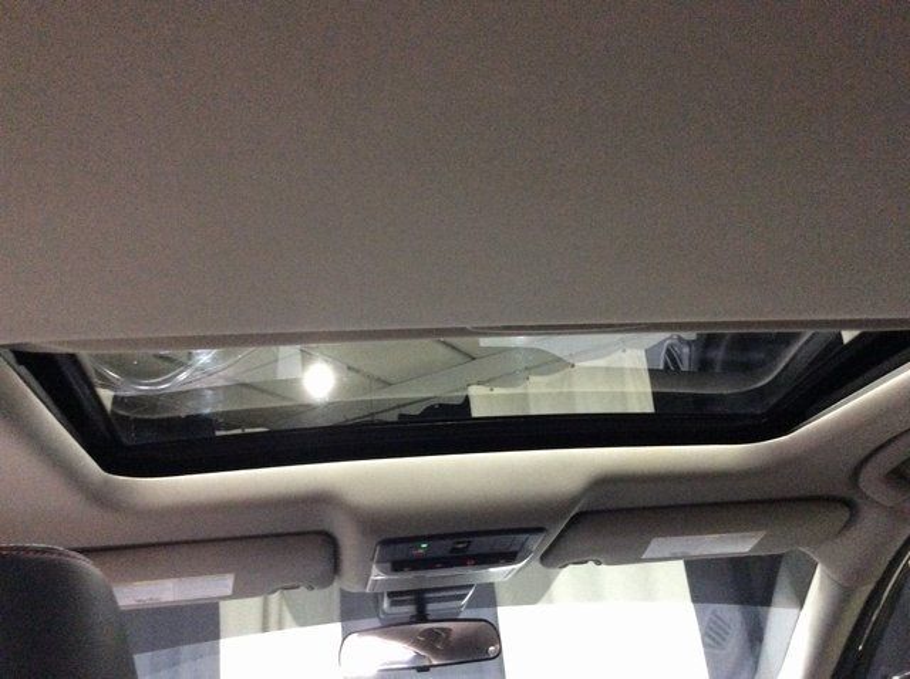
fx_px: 840
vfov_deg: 44.1
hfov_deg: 56.9
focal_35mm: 32
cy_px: 340
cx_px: 455
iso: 400
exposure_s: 1/15
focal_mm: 3.3
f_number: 2.4
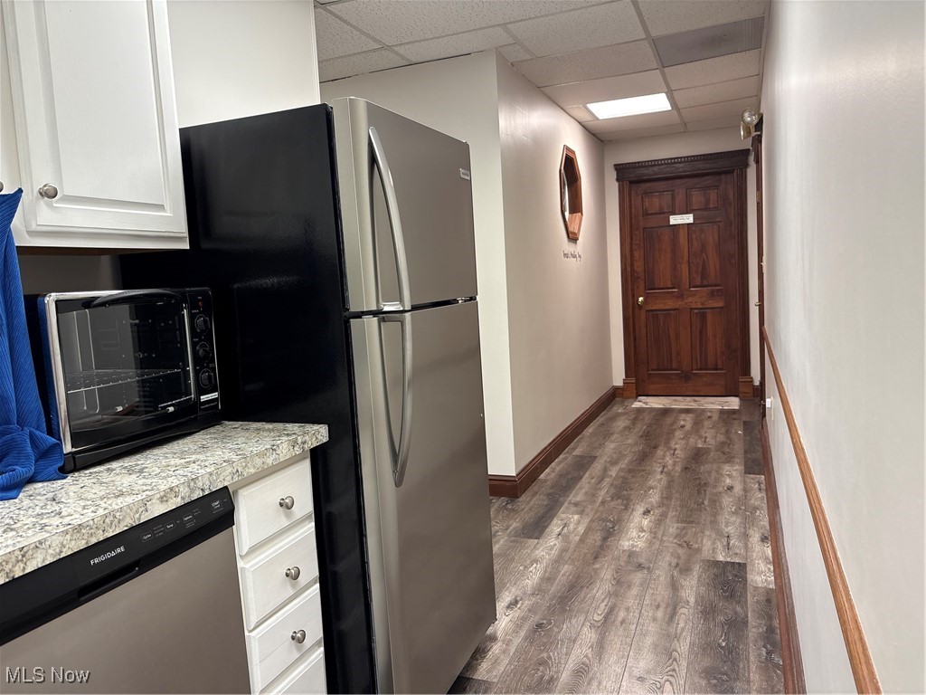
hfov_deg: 67.3
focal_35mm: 26
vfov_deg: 53.1
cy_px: 348
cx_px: 463
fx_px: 696
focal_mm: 5.96
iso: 100
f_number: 1.6
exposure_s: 1/60
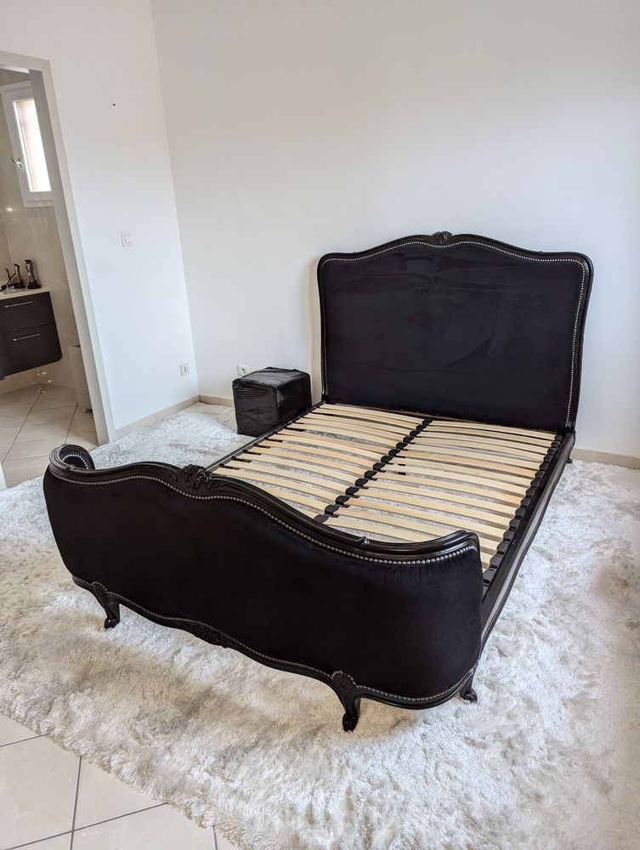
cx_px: 320
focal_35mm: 24
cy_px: 425
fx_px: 590
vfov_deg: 71.5
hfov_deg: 56.9
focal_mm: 6.81
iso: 509
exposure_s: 1/43.7
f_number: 1.85
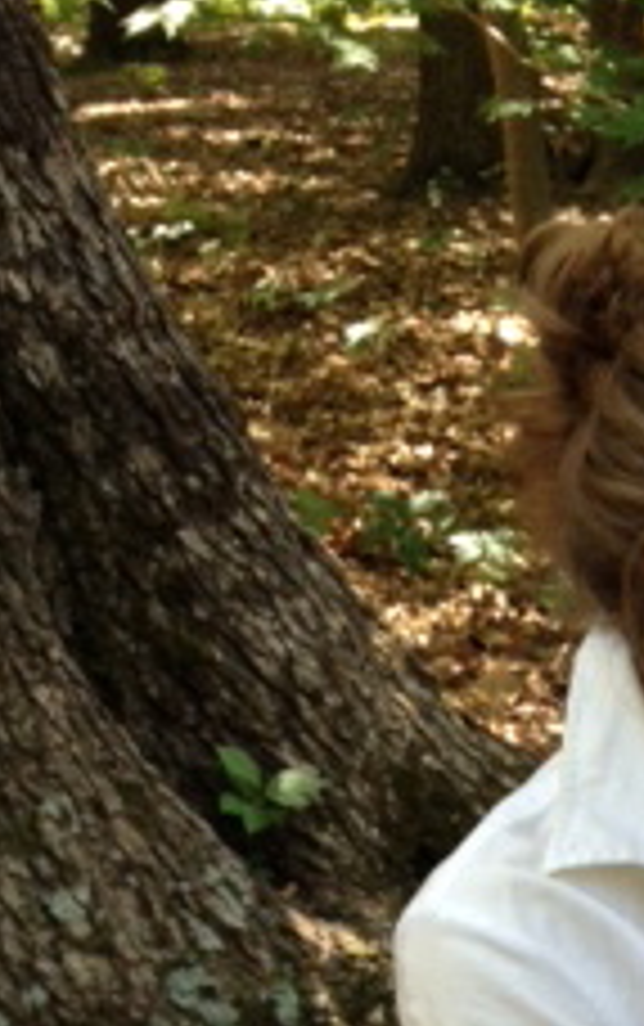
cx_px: 910
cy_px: 1318
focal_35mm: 104
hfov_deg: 12.1
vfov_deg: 18.6
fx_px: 2913
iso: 80
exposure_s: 1/120
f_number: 2.4
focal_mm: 4.28
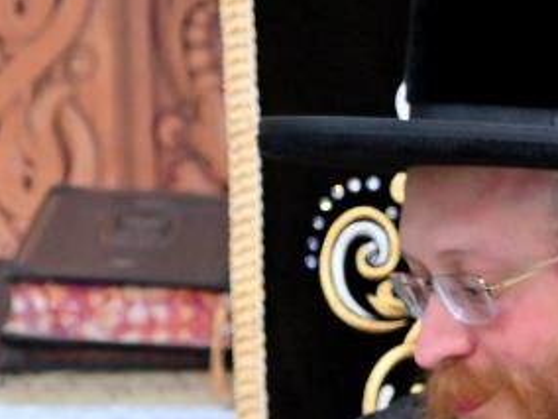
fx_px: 8785
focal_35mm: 545
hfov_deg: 3.6
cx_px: 187
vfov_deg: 2.7
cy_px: 388
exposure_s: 1/200
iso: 800
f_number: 4
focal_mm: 105
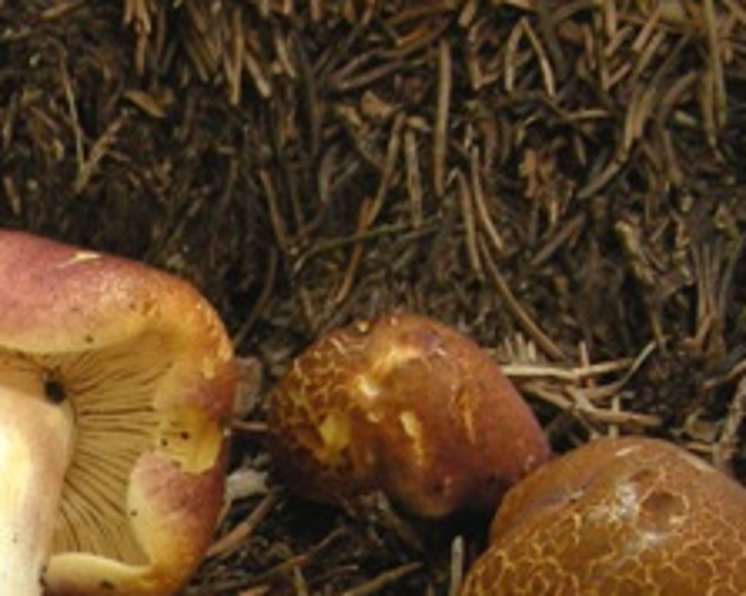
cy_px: 917
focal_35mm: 133
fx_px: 2934
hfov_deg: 13.9
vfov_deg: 11.1
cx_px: -217
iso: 200
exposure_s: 1/25
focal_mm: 6.3
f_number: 3.5
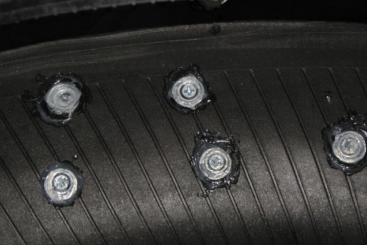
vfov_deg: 8.4
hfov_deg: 12.5
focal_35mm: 164
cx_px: 184
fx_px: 1672
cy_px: 128
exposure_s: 1/160
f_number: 4.4
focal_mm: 27.97
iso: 100
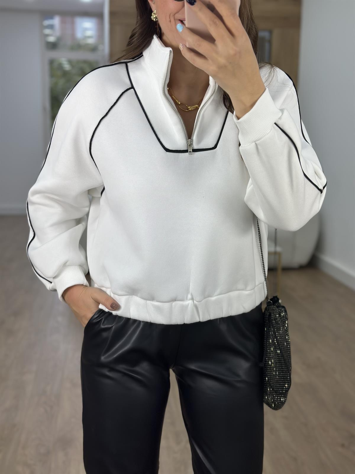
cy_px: 237
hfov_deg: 30.3
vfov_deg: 39.7
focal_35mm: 48
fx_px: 656
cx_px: 178
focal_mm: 6.86
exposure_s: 1/417
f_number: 1.78
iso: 80
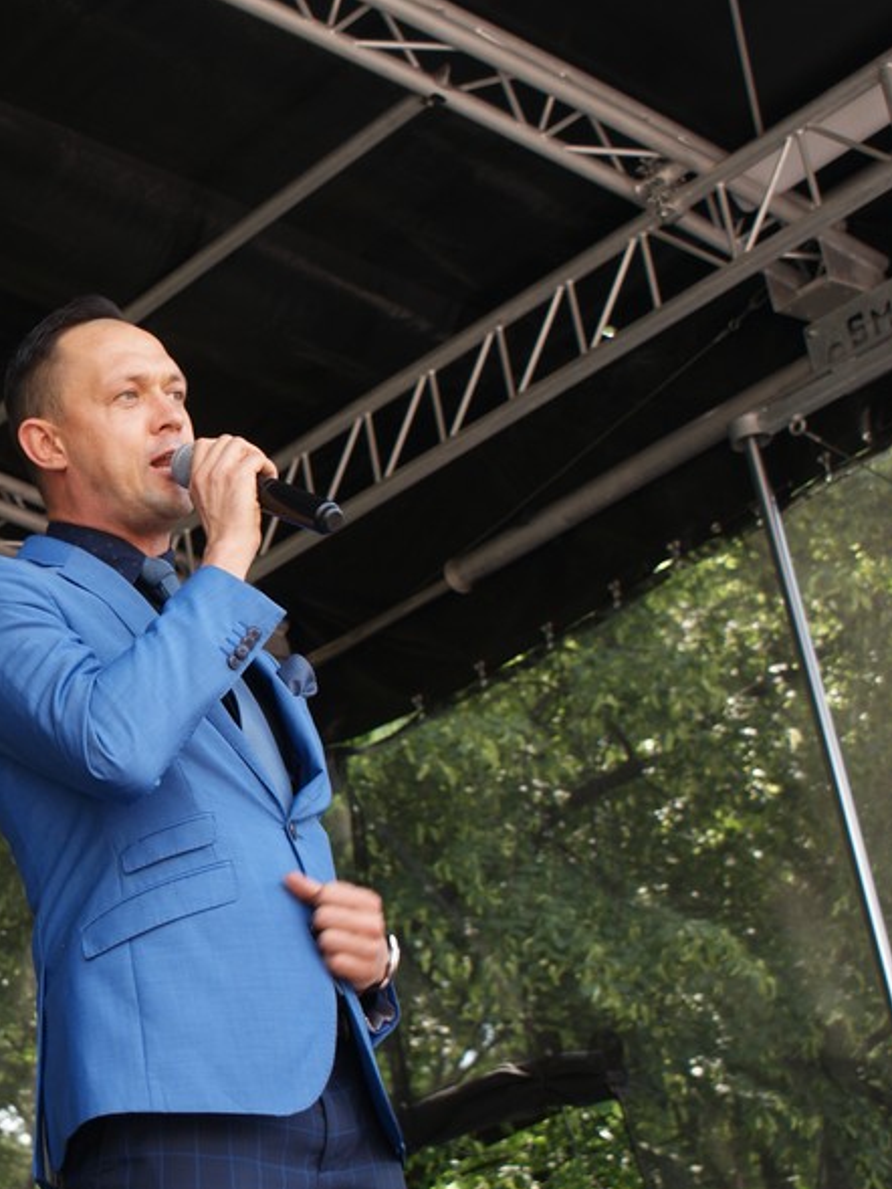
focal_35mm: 86
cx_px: -105
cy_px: 635
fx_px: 2947
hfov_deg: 16.6
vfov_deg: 22.8
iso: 100
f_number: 5.6
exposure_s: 1/80
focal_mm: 35
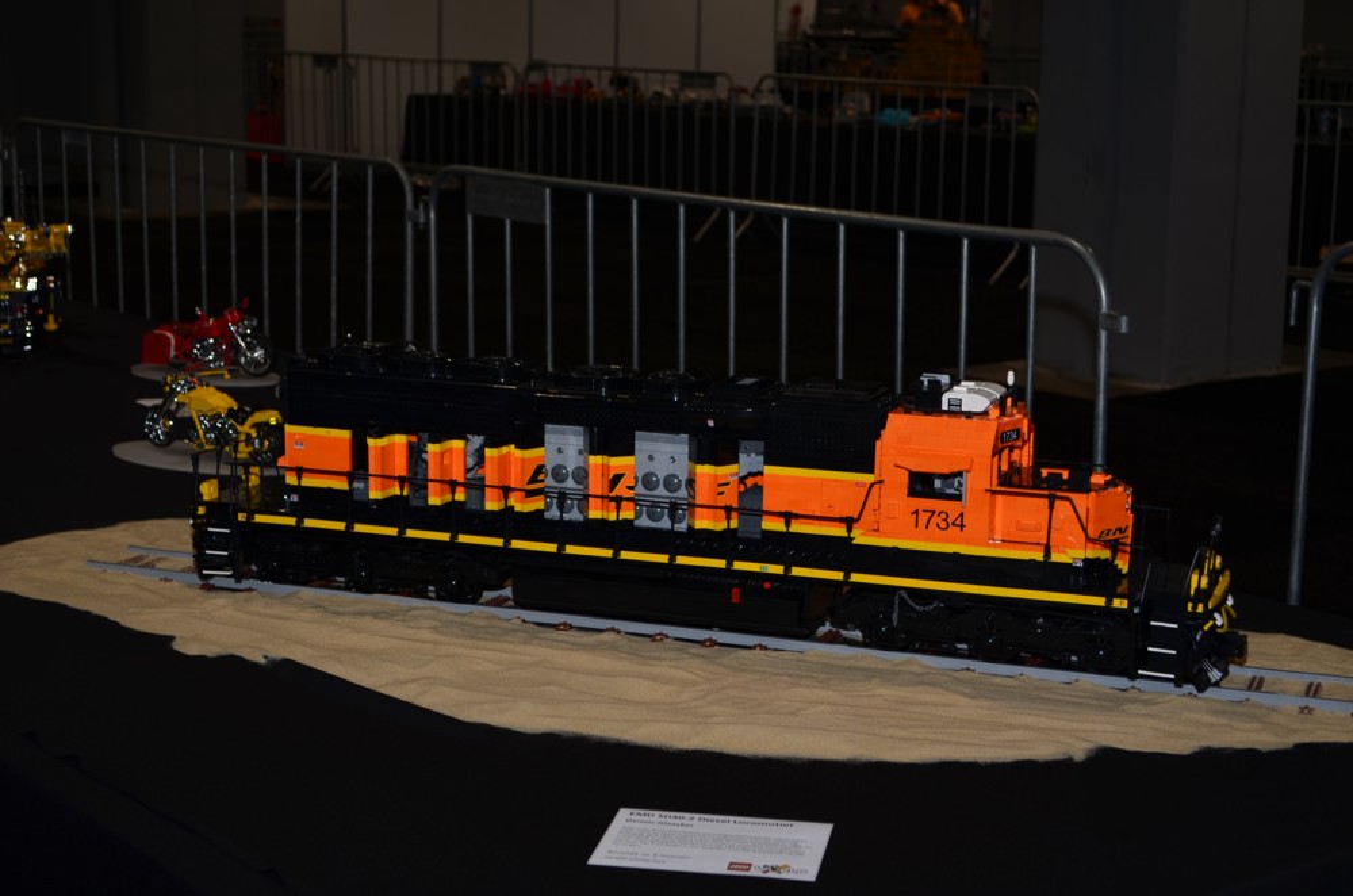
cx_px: 676
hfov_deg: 33.5
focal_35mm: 60
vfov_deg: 22.5
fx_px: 2250
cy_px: 448
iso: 100
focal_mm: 40
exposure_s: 1/30
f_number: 5.3
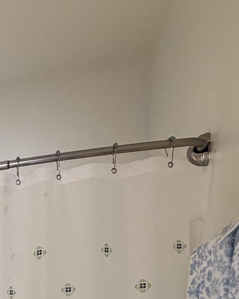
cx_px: -221
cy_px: 371
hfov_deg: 19.0
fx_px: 486
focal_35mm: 55
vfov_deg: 28.9
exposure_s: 1/120
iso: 160
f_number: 2.2
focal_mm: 2.22
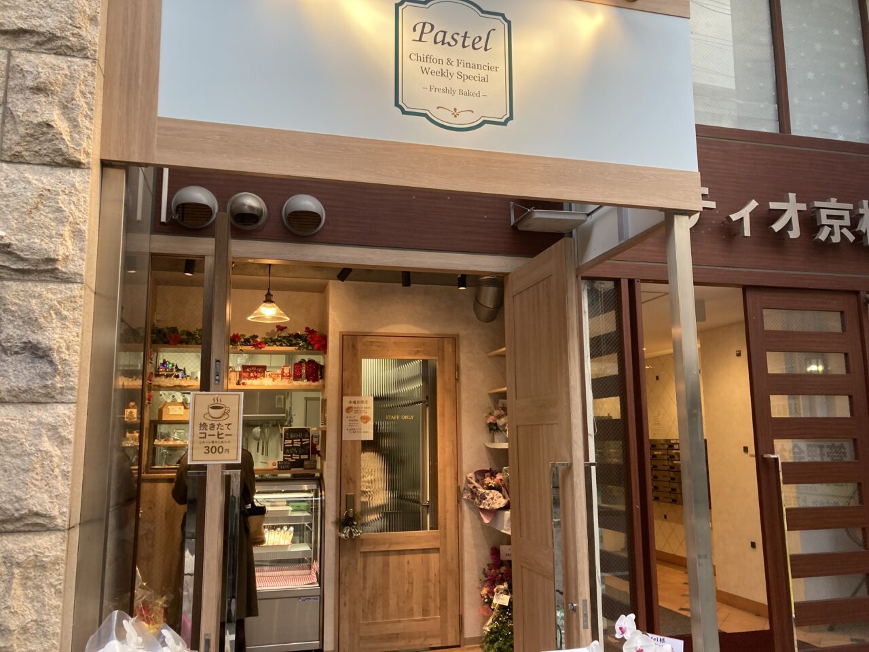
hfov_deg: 63.4
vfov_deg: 49.7
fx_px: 703
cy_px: 326
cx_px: 434
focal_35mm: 28
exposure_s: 1/120
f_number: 1.8
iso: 80
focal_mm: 3.99
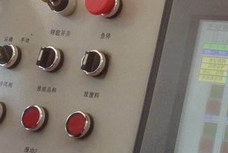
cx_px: 215
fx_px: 653
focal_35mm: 103
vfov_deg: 13.2
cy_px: 26
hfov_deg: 19.4
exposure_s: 1/24
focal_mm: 3.3
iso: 50
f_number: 2.4
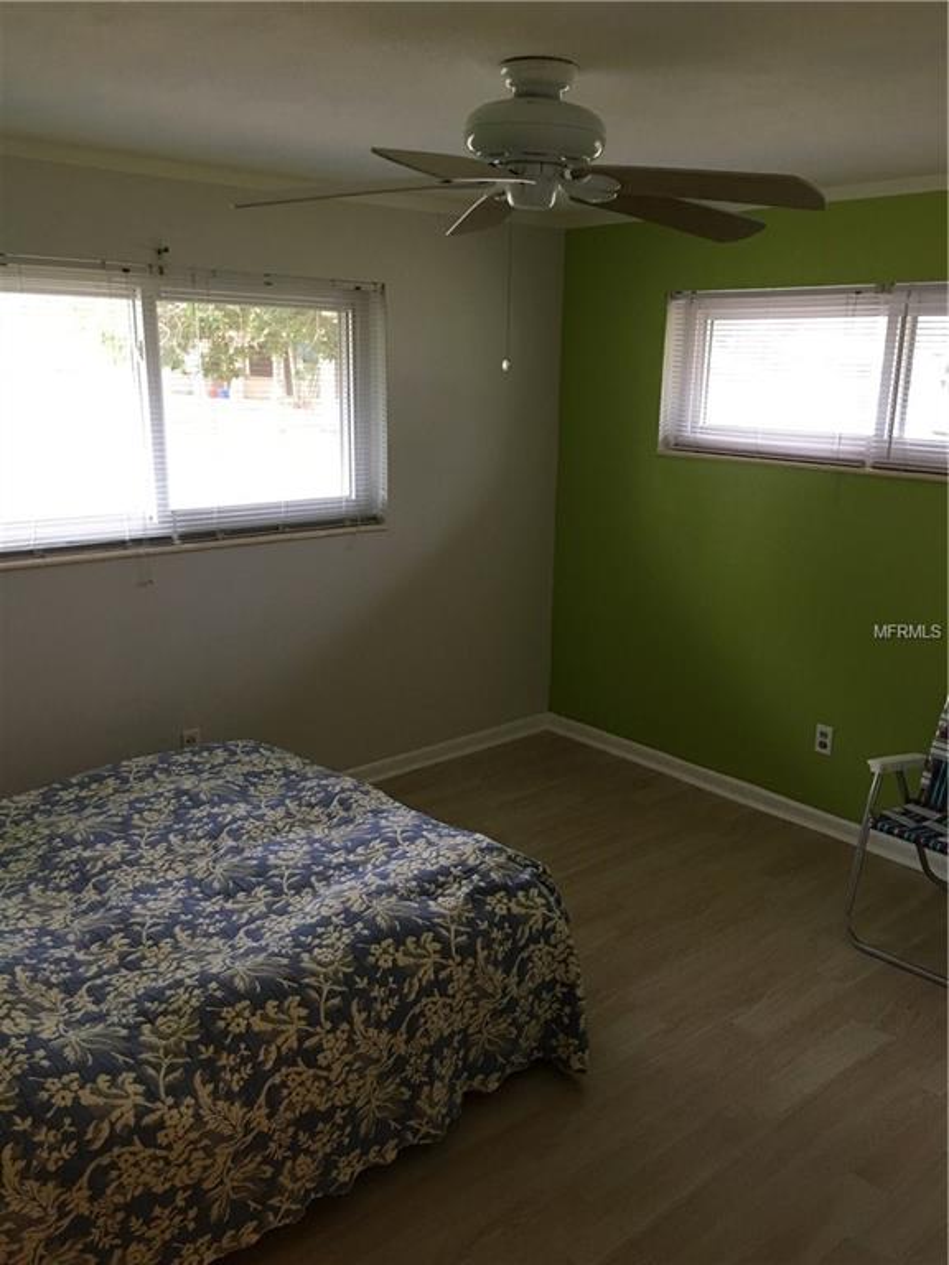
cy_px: 632
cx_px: 474
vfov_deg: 61.7
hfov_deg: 48.2
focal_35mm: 29
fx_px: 1060
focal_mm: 4.15
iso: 80
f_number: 2.2
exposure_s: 1/15
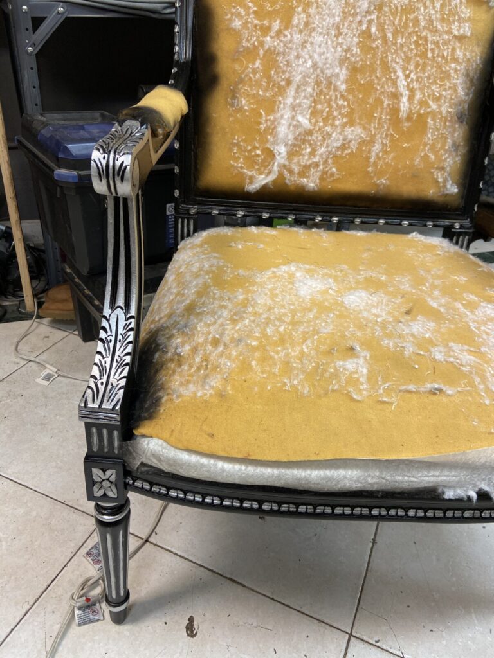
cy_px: 329
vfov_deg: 67.3
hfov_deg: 53.1
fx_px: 495
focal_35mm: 26
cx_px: 247
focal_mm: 4.25
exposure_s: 1/60
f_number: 1.8
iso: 160
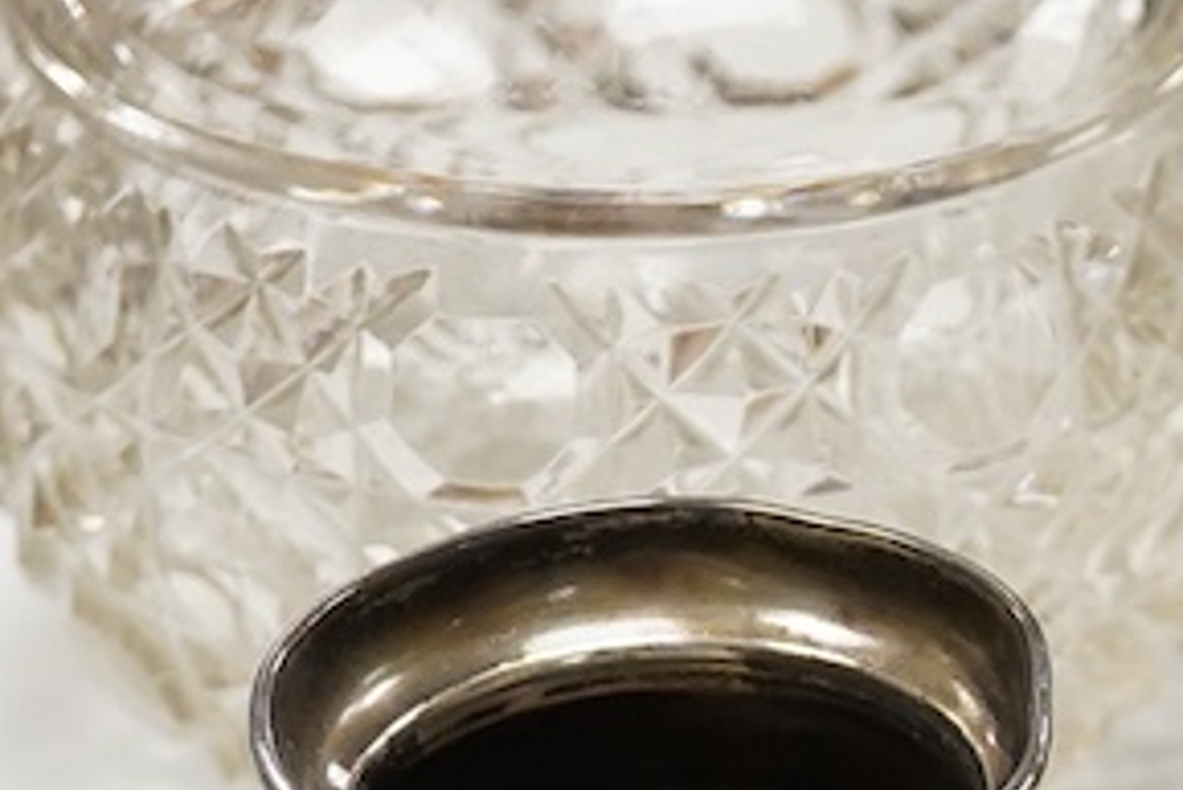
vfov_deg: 7.7
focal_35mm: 175
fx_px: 5753
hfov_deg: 11.6
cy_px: 1158
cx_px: 1308
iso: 2500
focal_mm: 30
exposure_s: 1/400
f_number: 6.3
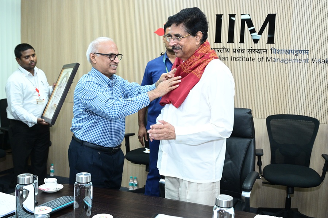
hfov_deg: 47.4
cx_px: 164
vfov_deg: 32.6
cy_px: 109
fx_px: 373
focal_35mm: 41
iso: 4000
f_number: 5.6
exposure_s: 1/125
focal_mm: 41
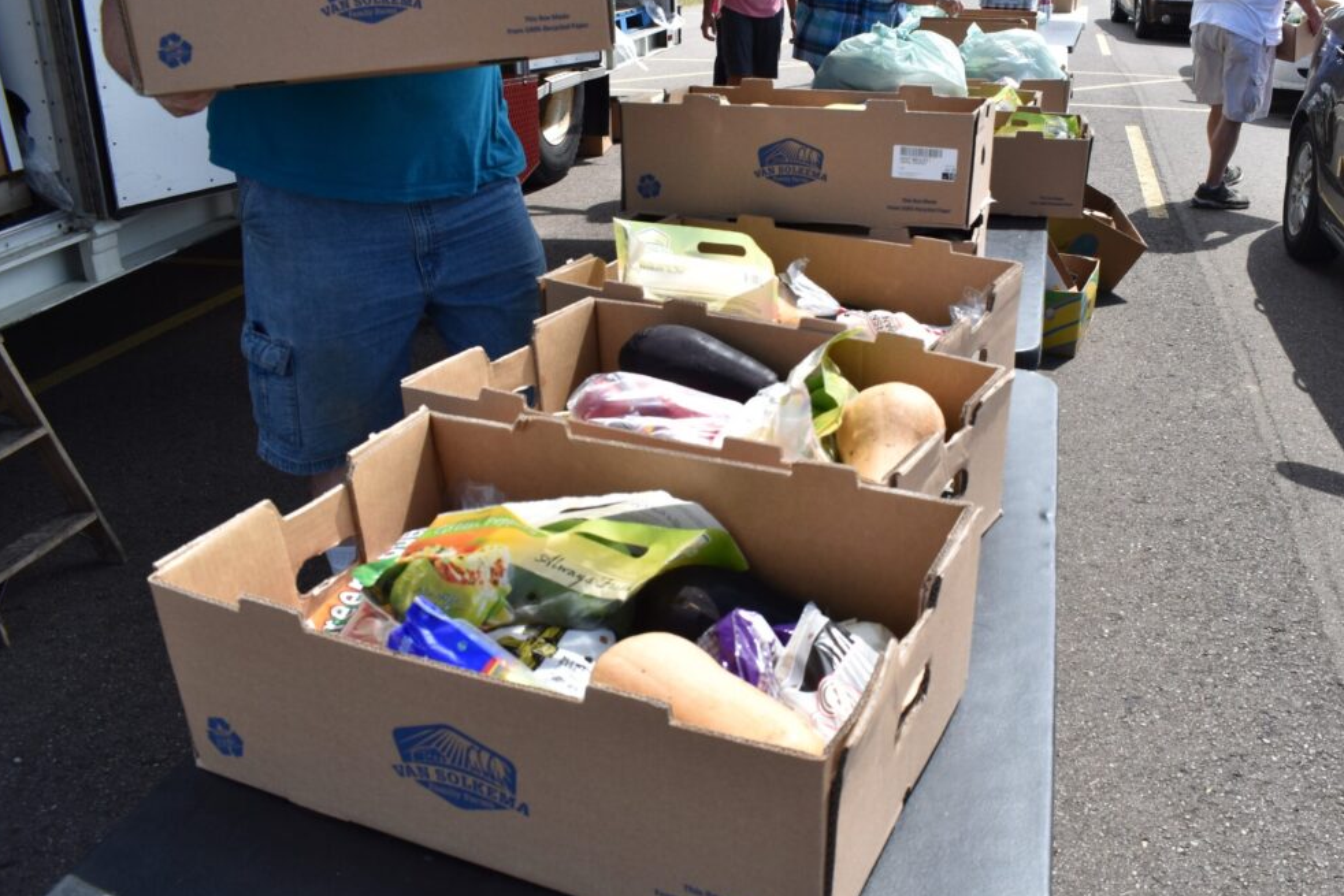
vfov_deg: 40.0
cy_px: 428
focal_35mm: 33
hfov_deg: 56.9
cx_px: 786
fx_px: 1232
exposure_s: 1/320
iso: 200
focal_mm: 18
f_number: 9
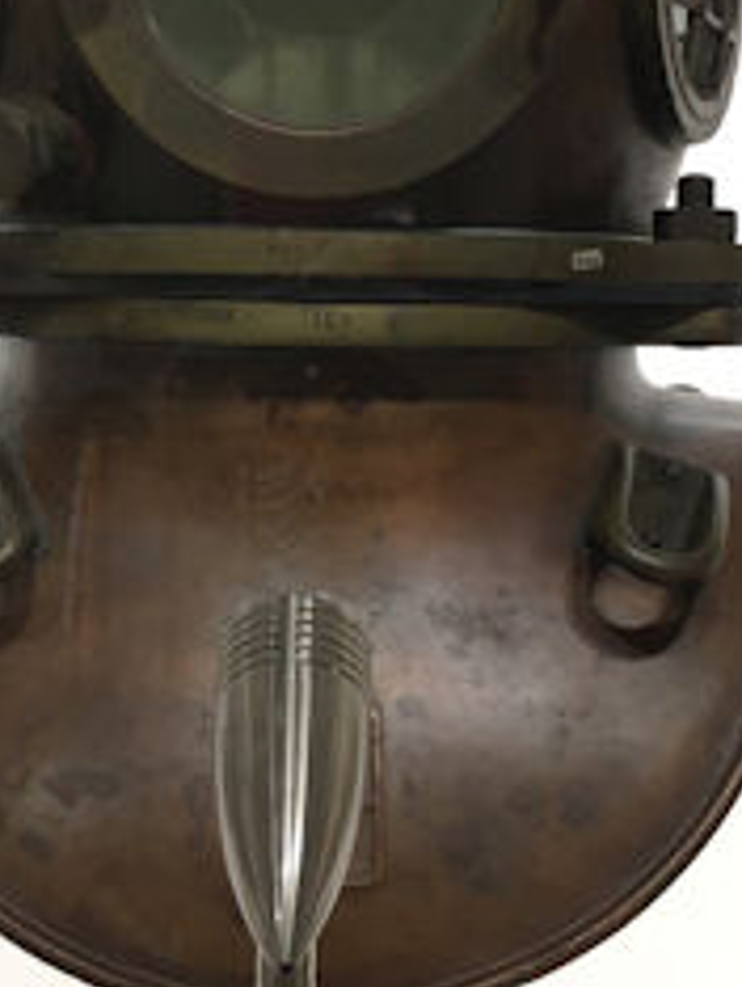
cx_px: 329
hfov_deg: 22.3
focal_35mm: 66
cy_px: 356
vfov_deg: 29.2
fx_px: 1883
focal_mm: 4.15
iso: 50
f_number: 2.2
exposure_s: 1/30
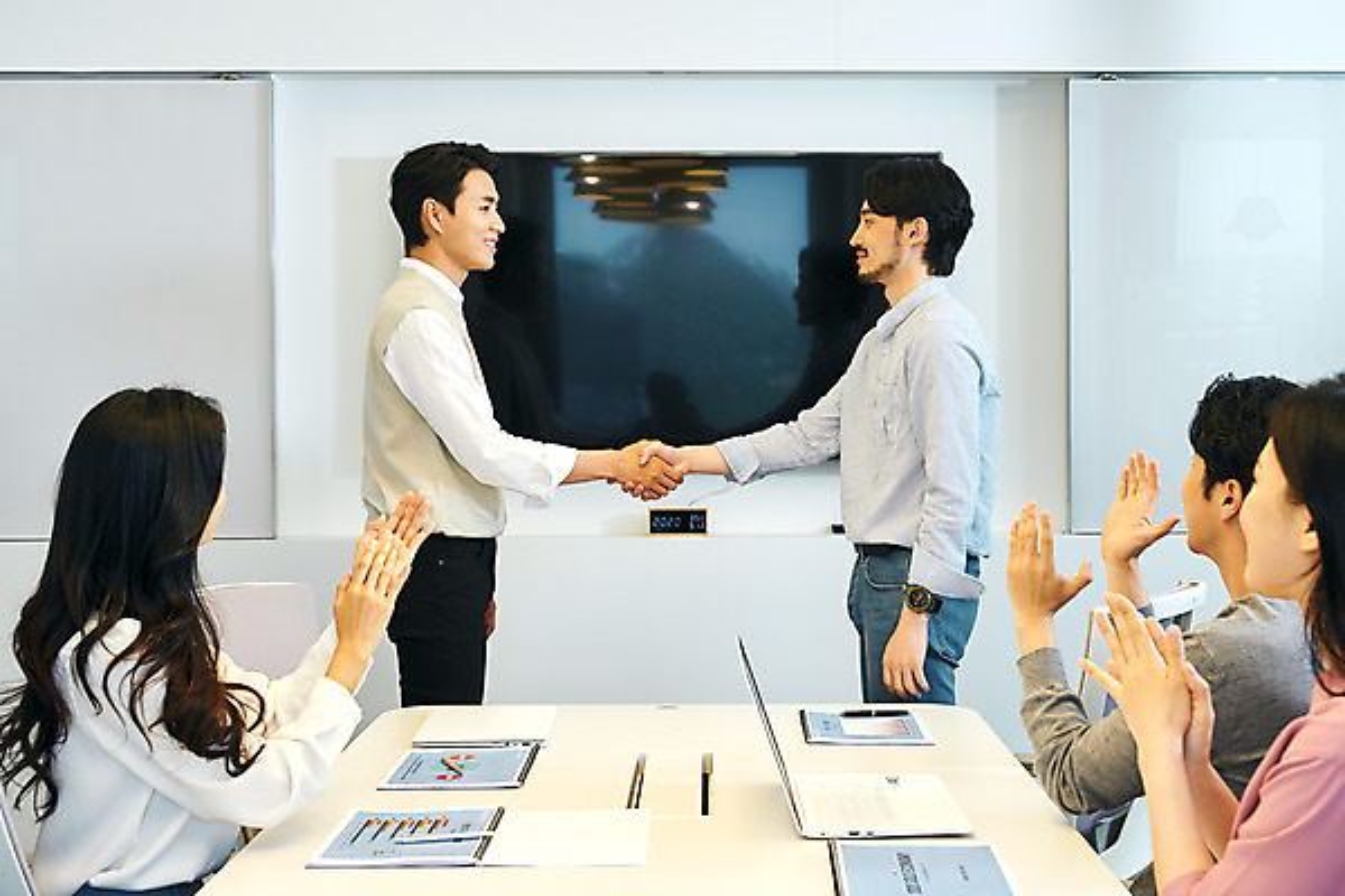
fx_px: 1718
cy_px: 448
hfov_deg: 42.7
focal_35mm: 46
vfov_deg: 29.2
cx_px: 672
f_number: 5.6
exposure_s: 1/60
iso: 250
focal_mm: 46
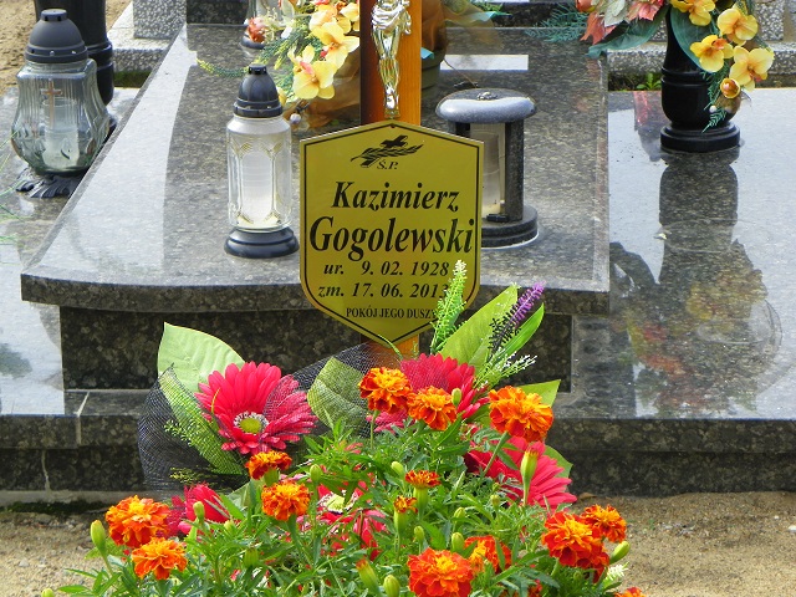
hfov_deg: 17.3
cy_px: 298
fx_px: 2621
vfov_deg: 13.0
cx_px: 398
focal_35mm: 114
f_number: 4
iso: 64
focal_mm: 20.2
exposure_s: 1/200
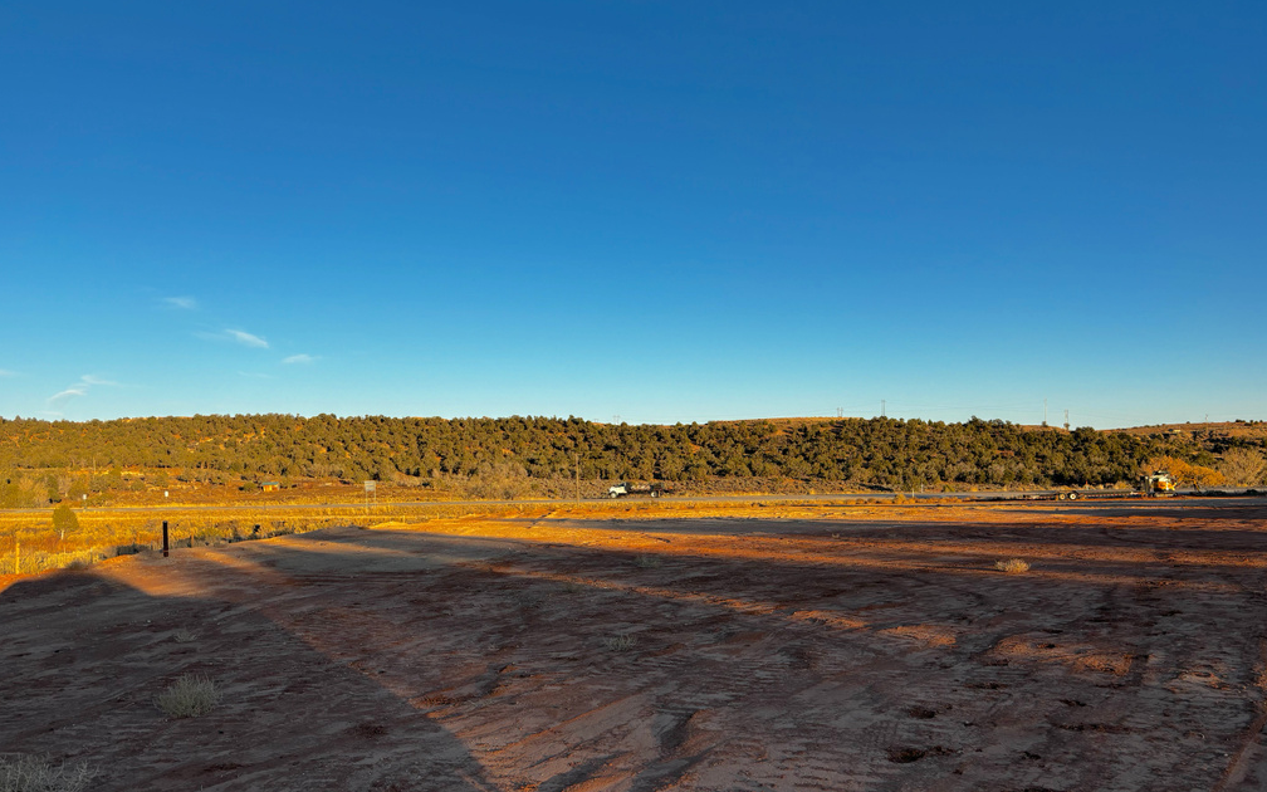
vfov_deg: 44.3
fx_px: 967
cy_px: 469
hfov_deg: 66.5
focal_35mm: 28
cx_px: 626
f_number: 1.6
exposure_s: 1/1695
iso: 50
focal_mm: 5.96
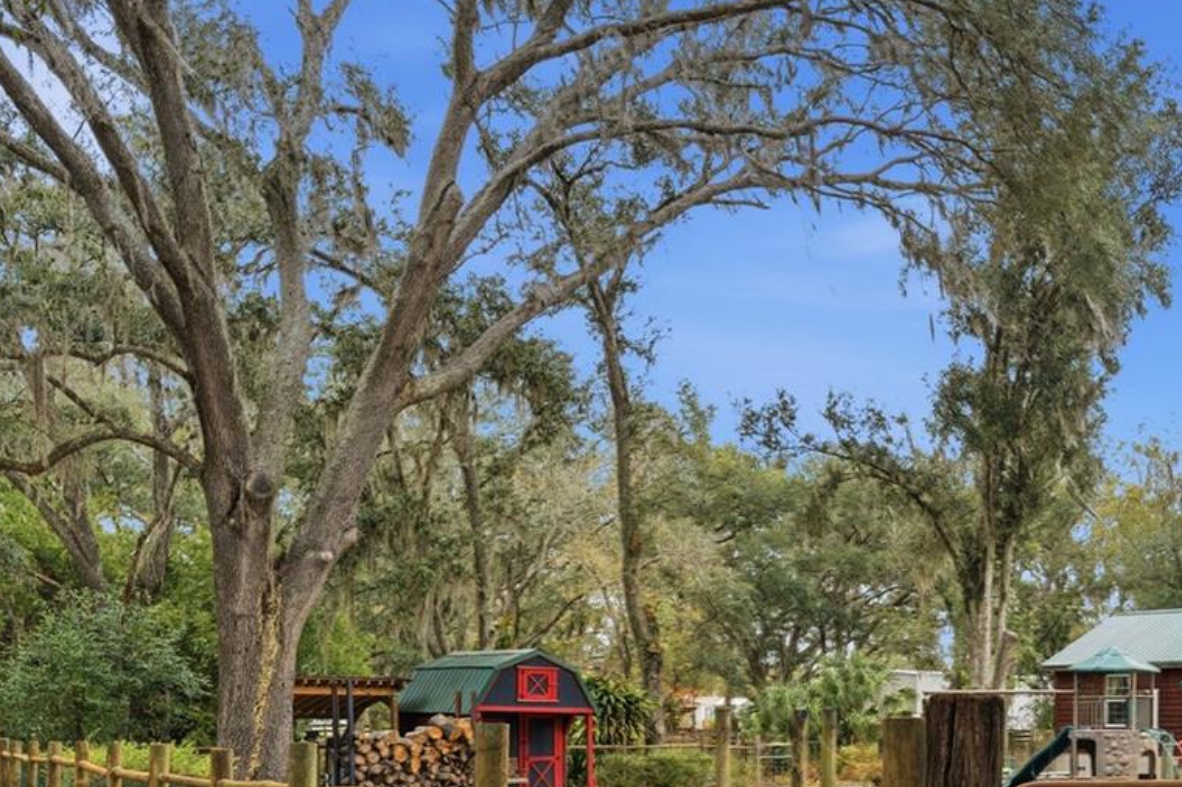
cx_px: 1047
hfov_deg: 44.5
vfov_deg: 31.5
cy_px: 740
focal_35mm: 40
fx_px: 1313
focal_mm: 19
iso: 640
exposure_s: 1/8000
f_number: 8
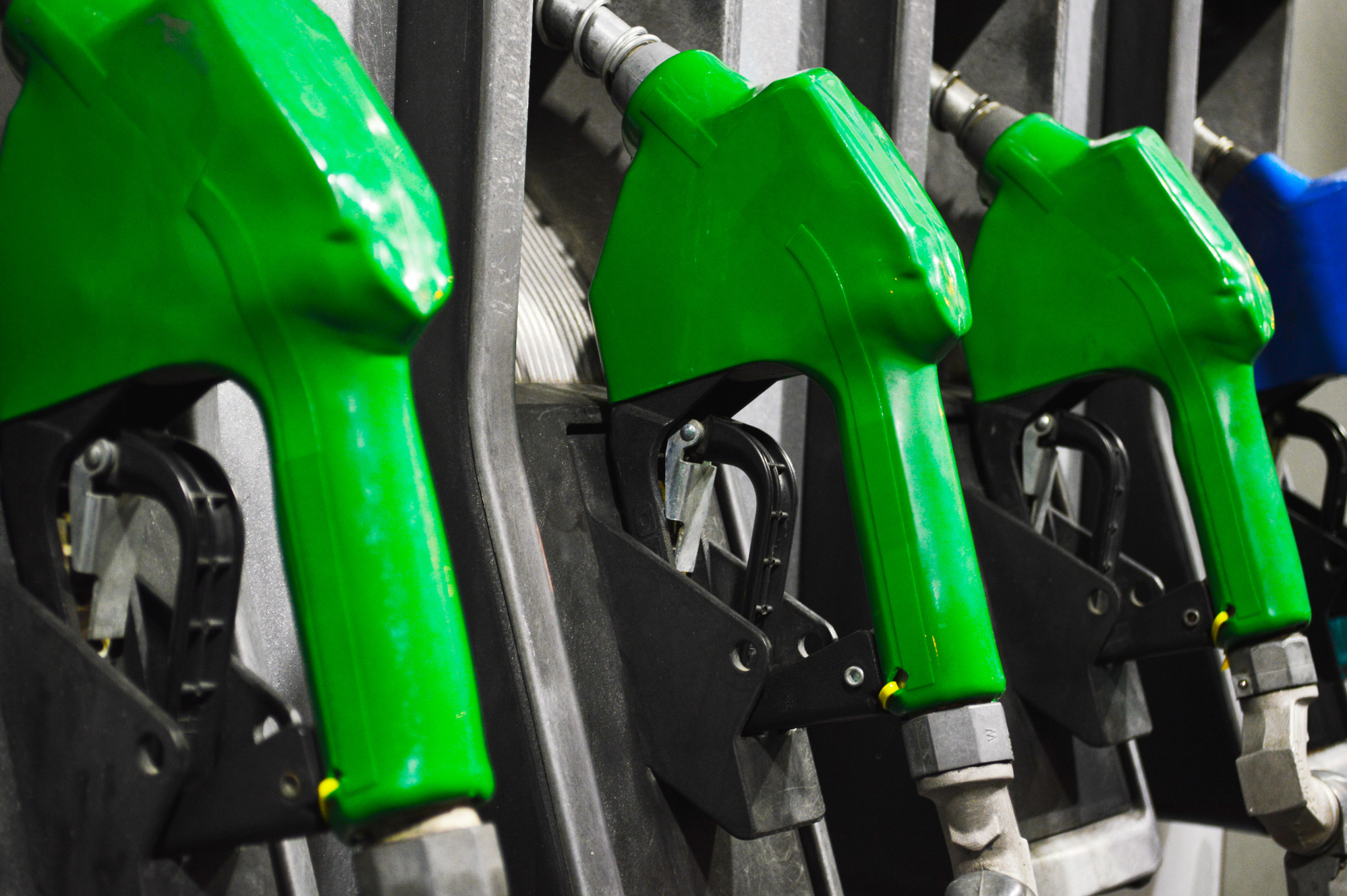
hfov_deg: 30.1
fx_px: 2505
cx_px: 637
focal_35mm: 67
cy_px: 457
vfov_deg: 20.3
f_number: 5.3
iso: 400
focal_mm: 42
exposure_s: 1/15
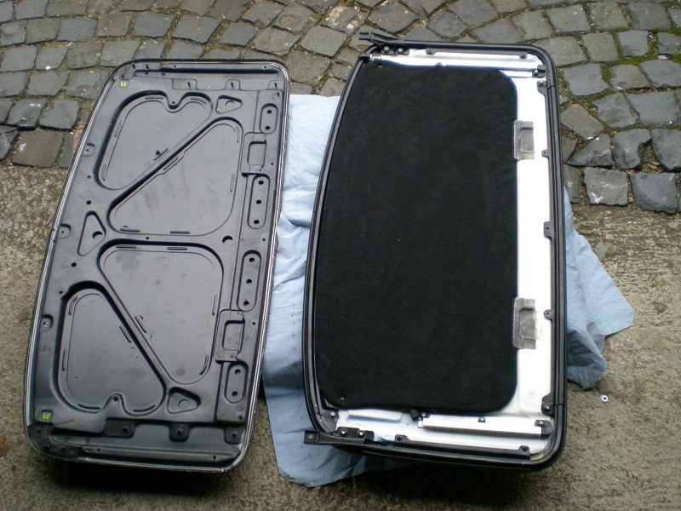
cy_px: 256
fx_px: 748
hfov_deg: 49.0
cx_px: 340
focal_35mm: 38
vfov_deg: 37.7
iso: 200
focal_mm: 6.3
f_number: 3.1
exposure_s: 1/37.1
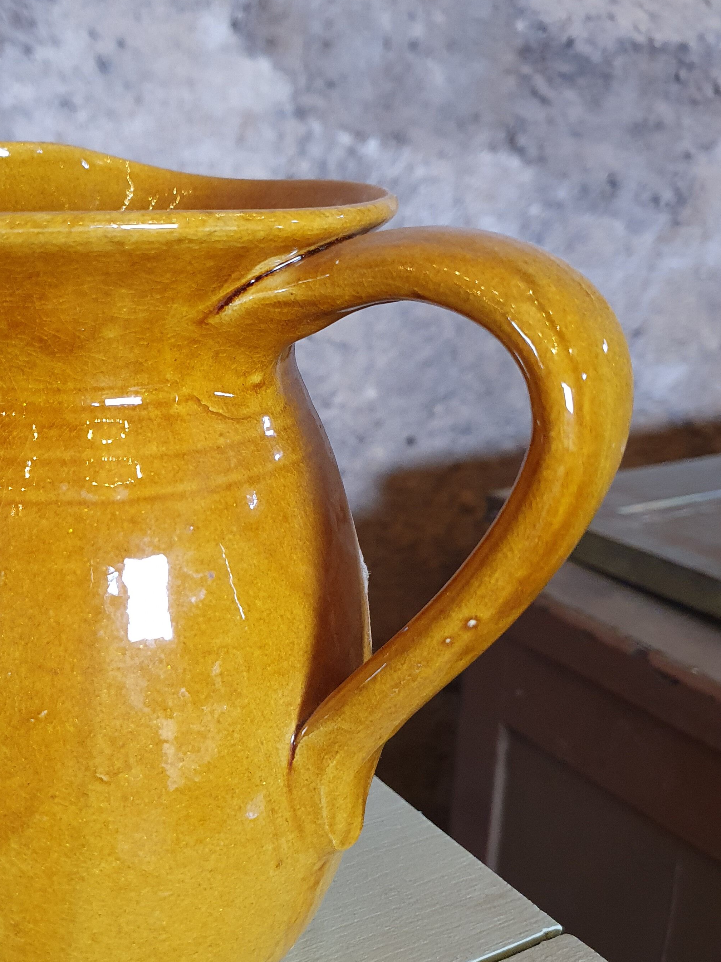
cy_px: 511
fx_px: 1083
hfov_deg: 36.0
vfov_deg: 47.8
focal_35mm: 39
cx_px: 188
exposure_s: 1/50
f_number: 1.5
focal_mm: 4.32
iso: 320
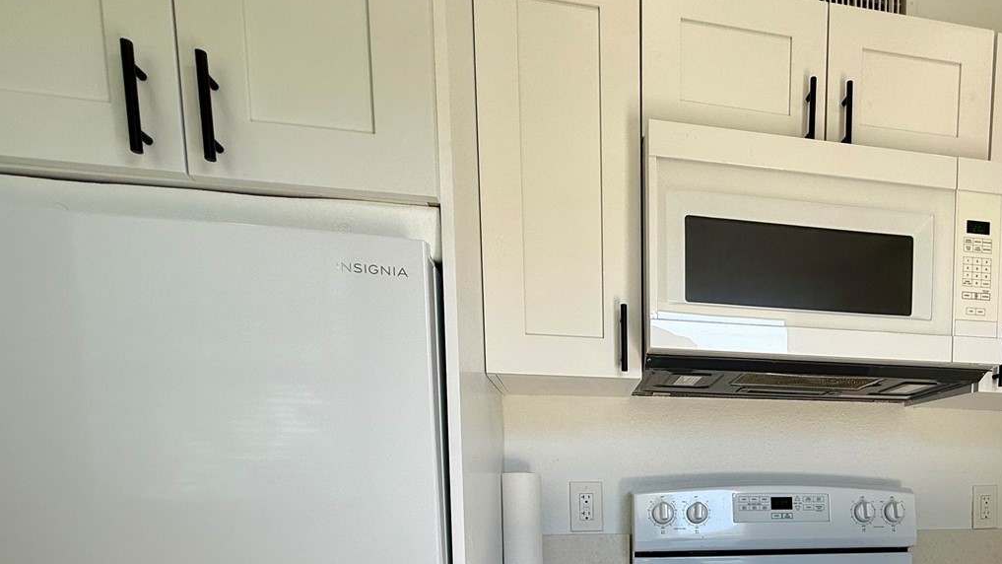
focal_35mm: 24
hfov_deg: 72.7
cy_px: 549
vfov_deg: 42.0
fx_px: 638
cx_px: 708
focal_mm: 2.22
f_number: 2.2
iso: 50
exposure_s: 1/191
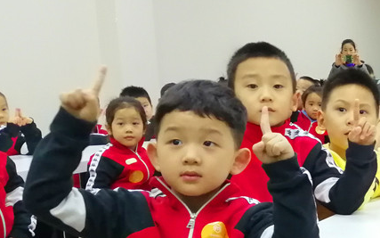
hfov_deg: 25.7
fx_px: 735
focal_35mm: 71
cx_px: 466
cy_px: 203
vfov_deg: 18.1
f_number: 1.8
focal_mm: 3.62
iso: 400
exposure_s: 1/50
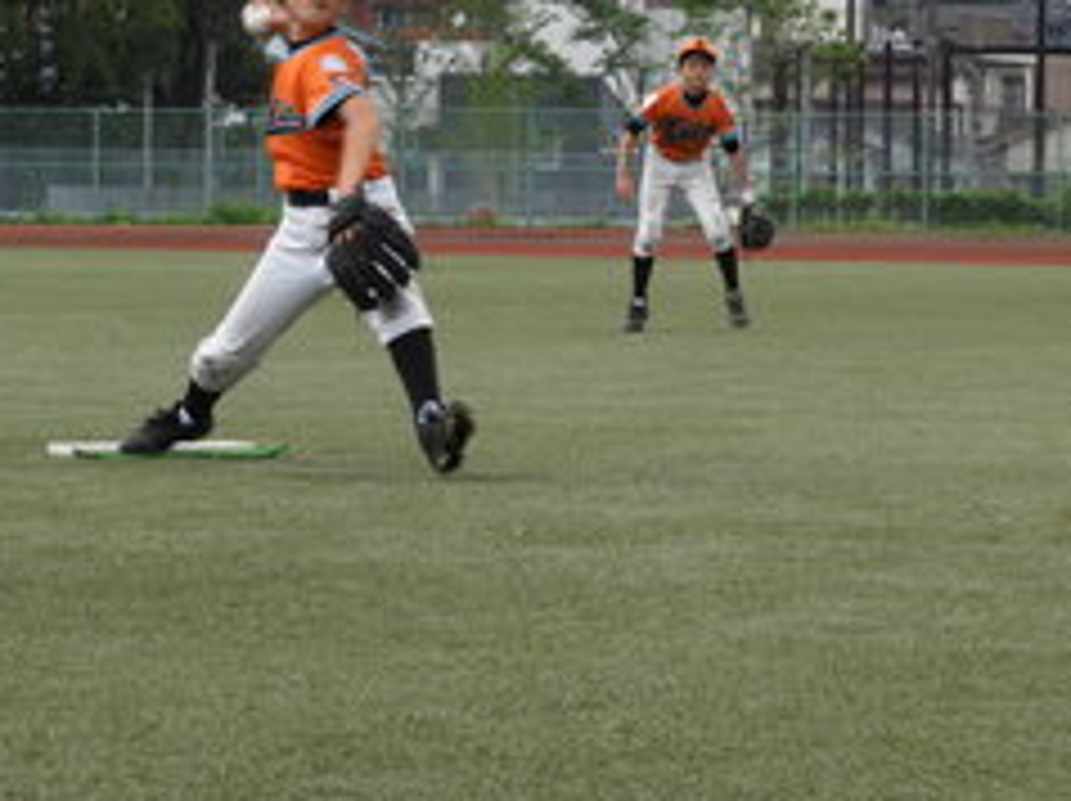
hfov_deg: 7.4
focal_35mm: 266
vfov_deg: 5.6
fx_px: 8222
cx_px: 788
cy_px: 349
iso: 100
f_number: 5
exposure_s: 1/200
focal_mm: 24.2
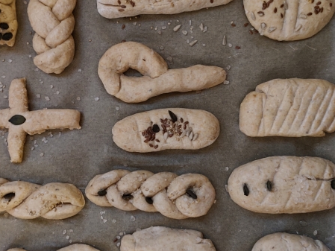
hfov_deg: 45.3
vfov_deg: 35.1
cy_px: 119
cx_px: 123
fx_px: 397
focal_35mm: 41
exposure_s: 1/25
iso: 2000
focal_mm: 6.19
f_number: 1.65
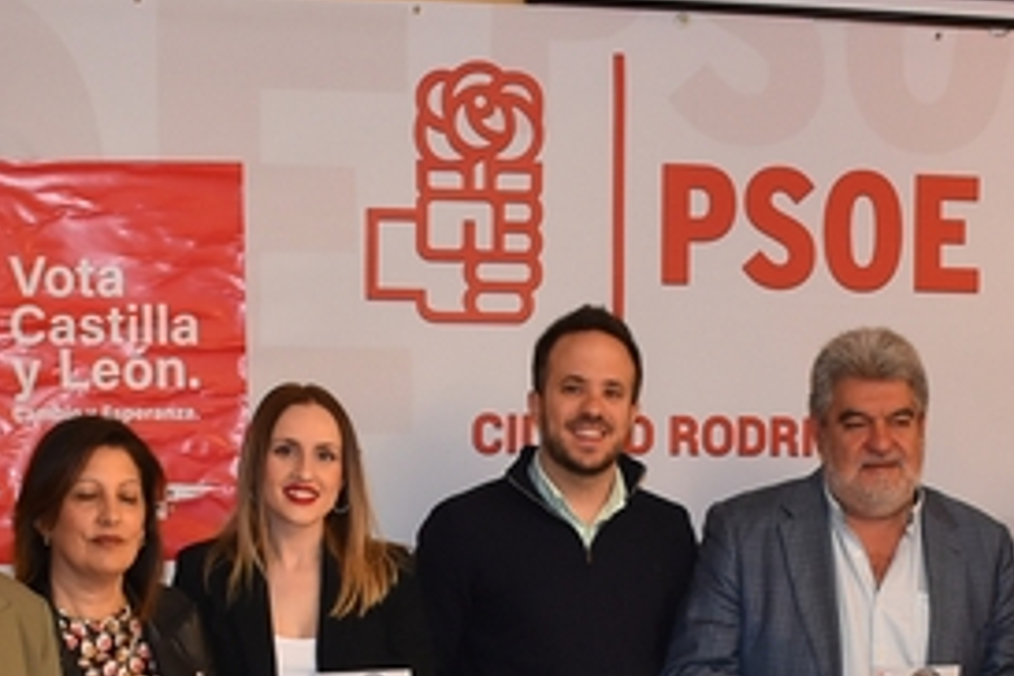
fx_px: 2788
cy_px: 813
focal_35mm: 99
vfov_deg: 13.4
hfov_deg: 20.5
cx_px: 669
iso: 800
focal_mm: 20
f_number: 4.5
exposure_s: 1/80
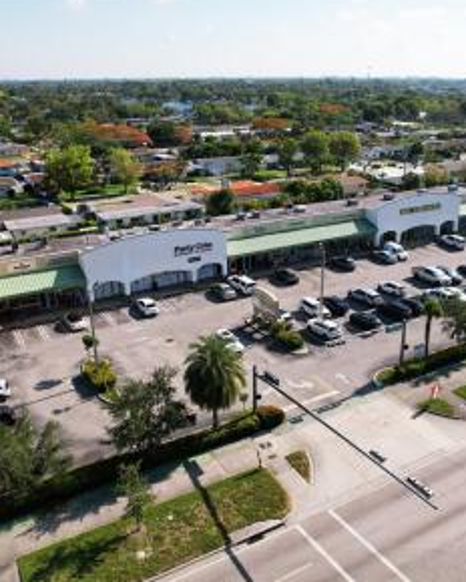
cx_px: 257
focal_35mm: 32
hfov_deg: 45.7
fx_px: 552
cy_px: 289
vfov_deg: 55.7
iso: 110
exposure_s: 1/160
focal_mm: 8.38
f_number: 2.8
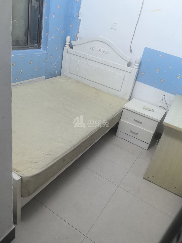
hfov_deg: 51.3
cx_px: 91
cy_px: 122
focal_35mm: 27
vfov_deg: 65.3
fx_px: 189
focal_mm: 5.75
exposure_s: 1/50
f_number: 2
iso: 250
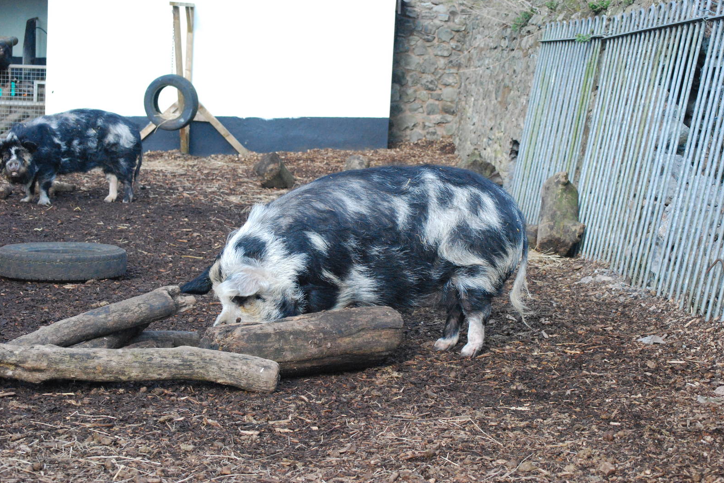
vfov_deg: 16.4
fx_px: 1679
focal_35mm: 84
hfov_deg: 24.3
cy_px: 244
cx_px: 363
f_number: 7.1
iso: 1600
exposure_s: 1/200
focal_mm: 55
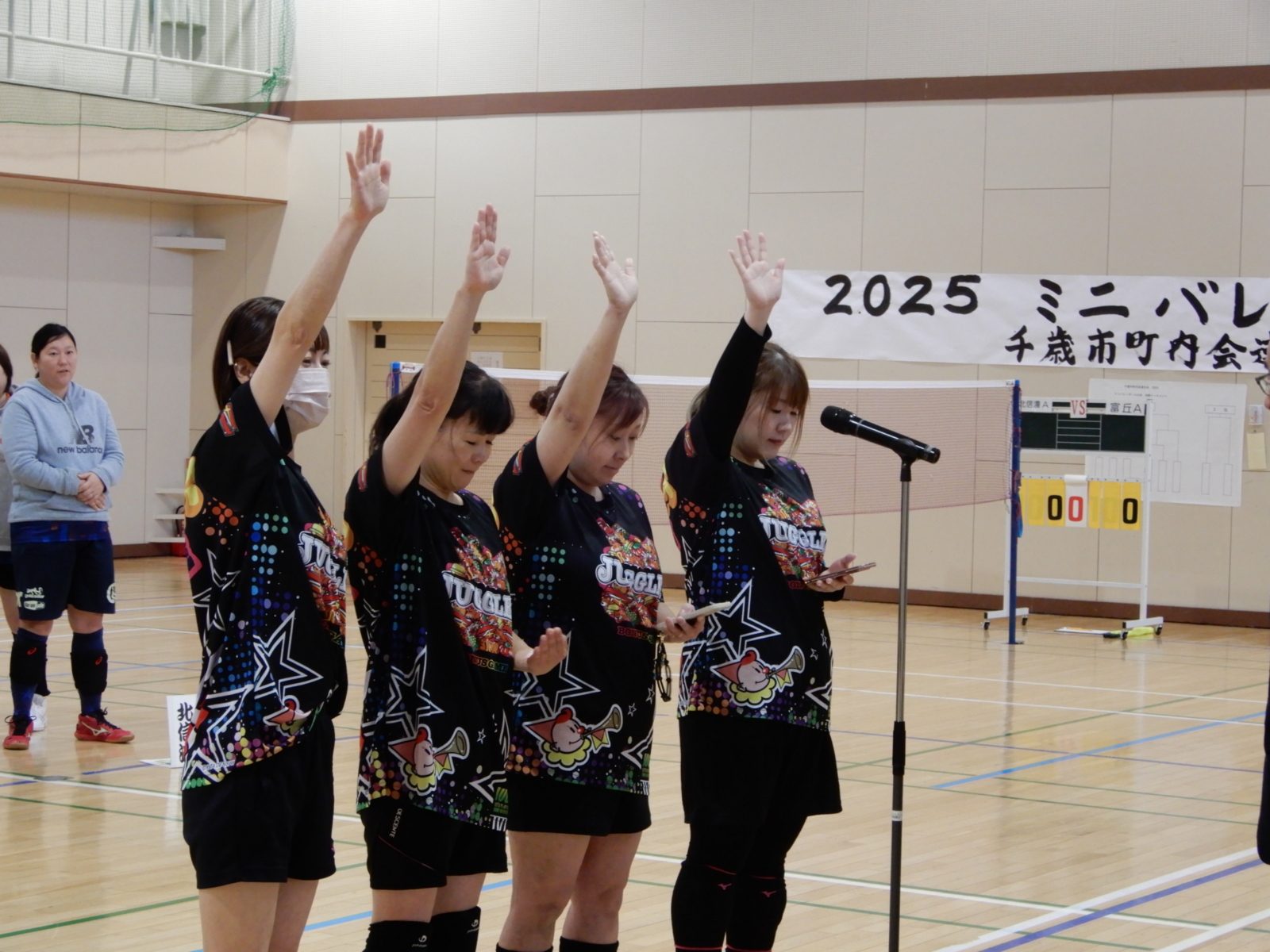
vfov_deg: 19.1
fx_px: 2825
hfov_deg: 25.3
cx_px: 635
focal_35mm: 77
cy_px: 476
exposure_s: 1/30
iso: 400
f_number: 4.5
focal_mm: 13.7
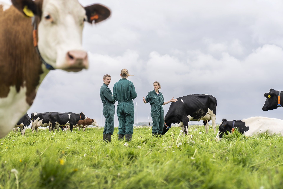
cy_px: 94
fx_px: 479
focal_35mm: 61
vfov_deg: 22.3
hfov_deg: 32.9
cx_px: 142
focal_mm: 61
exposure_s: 1/640
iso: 100
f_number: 2.8
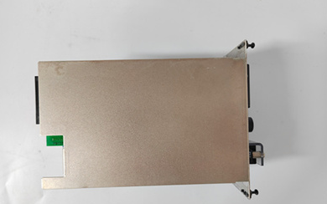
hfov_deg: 72.5
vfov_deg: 49.2
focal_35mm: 25
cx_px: 162
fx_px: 223
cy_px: 112
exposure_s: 1/50
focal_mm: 5.52
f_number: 1.9
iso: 1463
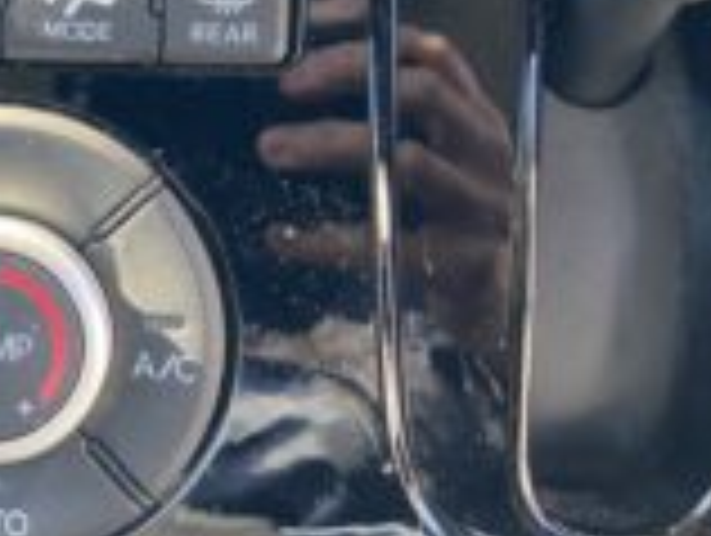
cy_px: 124
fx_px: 1275
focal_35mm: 62
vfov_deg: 23.4
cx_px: -14
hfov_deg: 29.0
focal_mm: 3.99
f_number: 1.8
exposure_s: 1/79
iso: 80
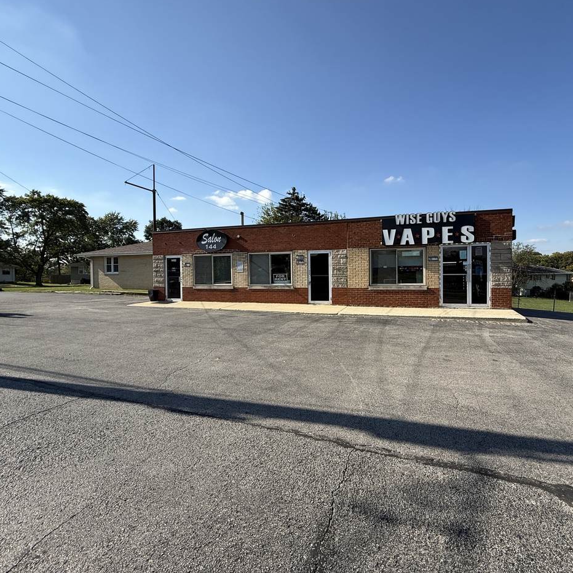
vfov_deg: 83.9
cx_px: 330
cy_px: 279
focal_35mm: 17
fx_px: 318
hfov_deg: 83.4
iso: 50
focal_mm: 2.22
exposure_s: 1/1848
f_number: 2.2
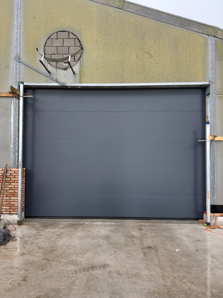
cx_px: 112
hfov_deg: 56.8
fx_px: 206
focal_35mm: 24
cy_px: 149
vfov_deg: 71.6
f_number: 1.78
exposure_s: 1/236
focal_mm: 6.76
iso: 125
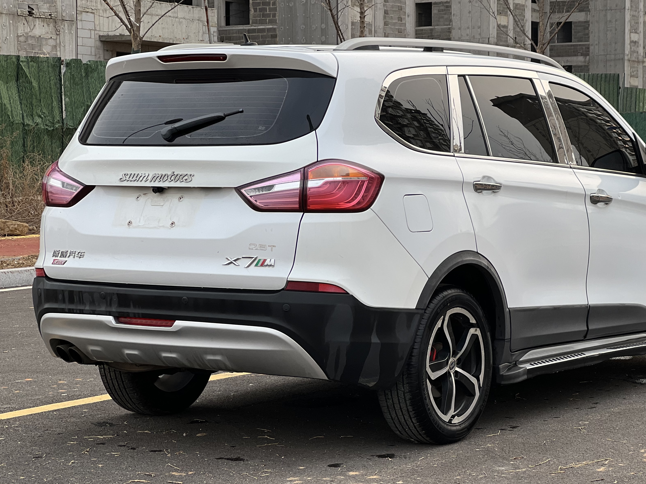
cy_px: 253
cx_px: 380
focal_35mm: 98
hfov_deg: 20.0
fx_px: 1829
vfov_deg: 15.1
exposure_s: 1/125
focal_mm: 9
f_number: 2.8
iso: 20
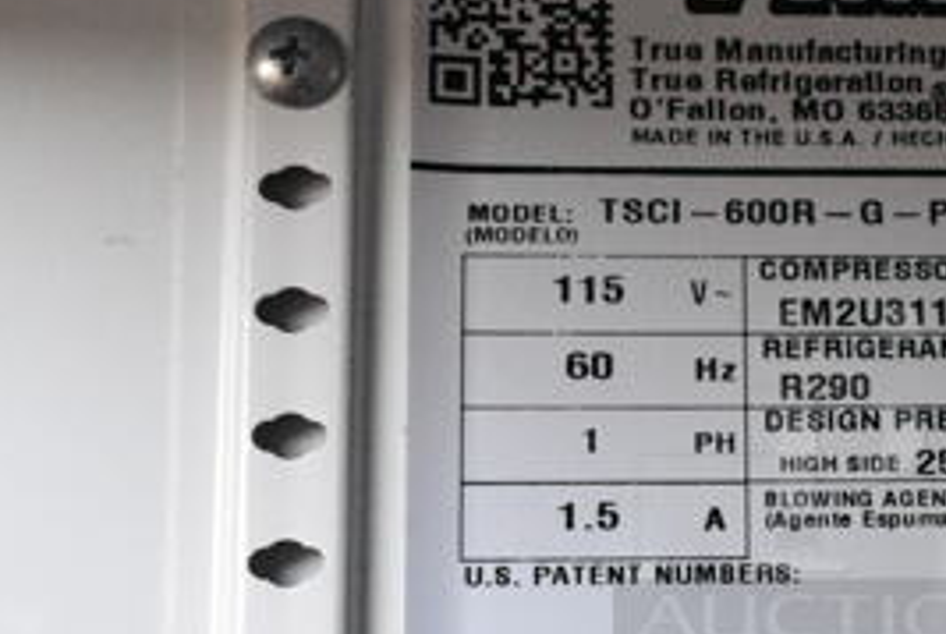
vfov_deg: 12.9
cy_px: 468
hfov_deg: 18.6
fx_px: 2794
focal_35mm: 106
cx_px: 1010
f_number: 8
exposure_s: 1/250
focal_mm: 31
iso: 6400
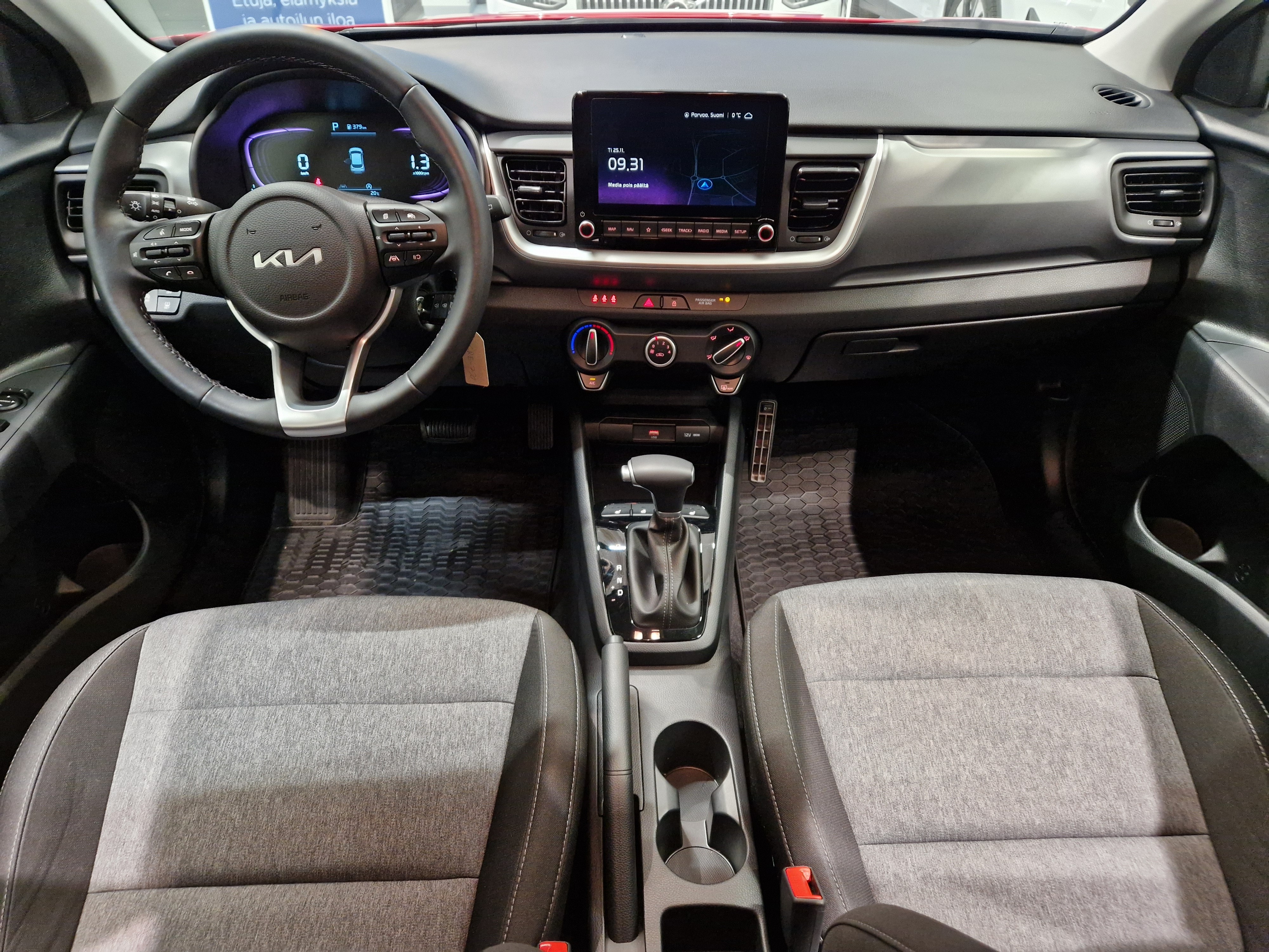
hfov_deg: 73.9
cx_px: 634
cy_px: 476
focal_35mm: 23
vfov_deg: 58.9
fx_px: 843
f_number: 1.8
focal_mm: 5.4
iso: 1000
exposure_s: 1/100
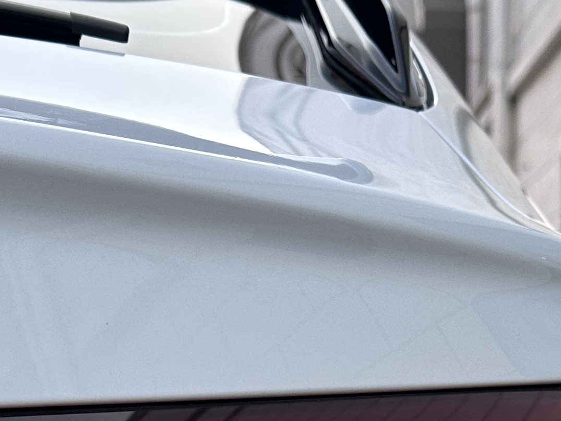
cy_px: 607
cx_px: 309
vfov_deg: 15.3
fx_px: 1458
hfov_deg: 21.8
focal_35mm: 90
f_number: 1.78
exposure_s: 1/184
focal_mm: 6.86
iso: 64
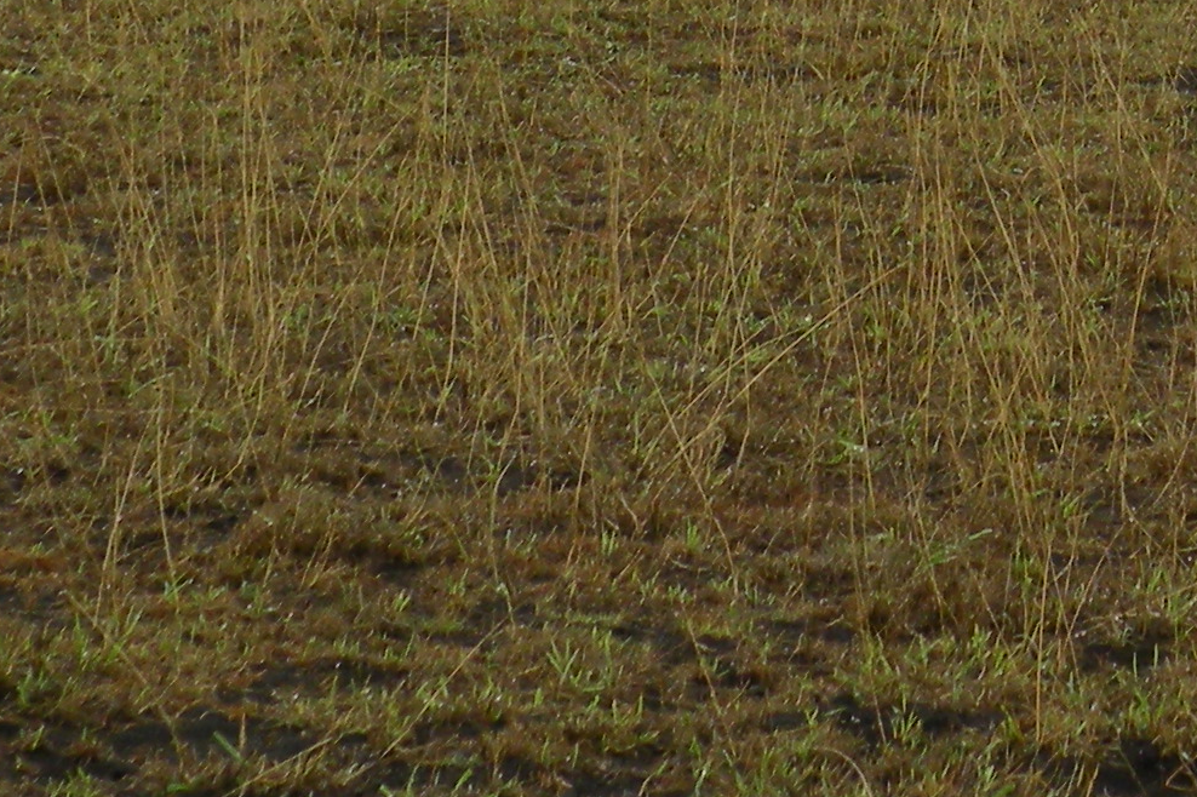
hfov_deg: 7.0
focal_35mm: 292
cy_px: -413
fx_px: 9705
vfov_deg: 4.7
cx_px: 1070
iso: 64
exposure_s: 1/135
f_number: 4.5
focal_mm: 13.4
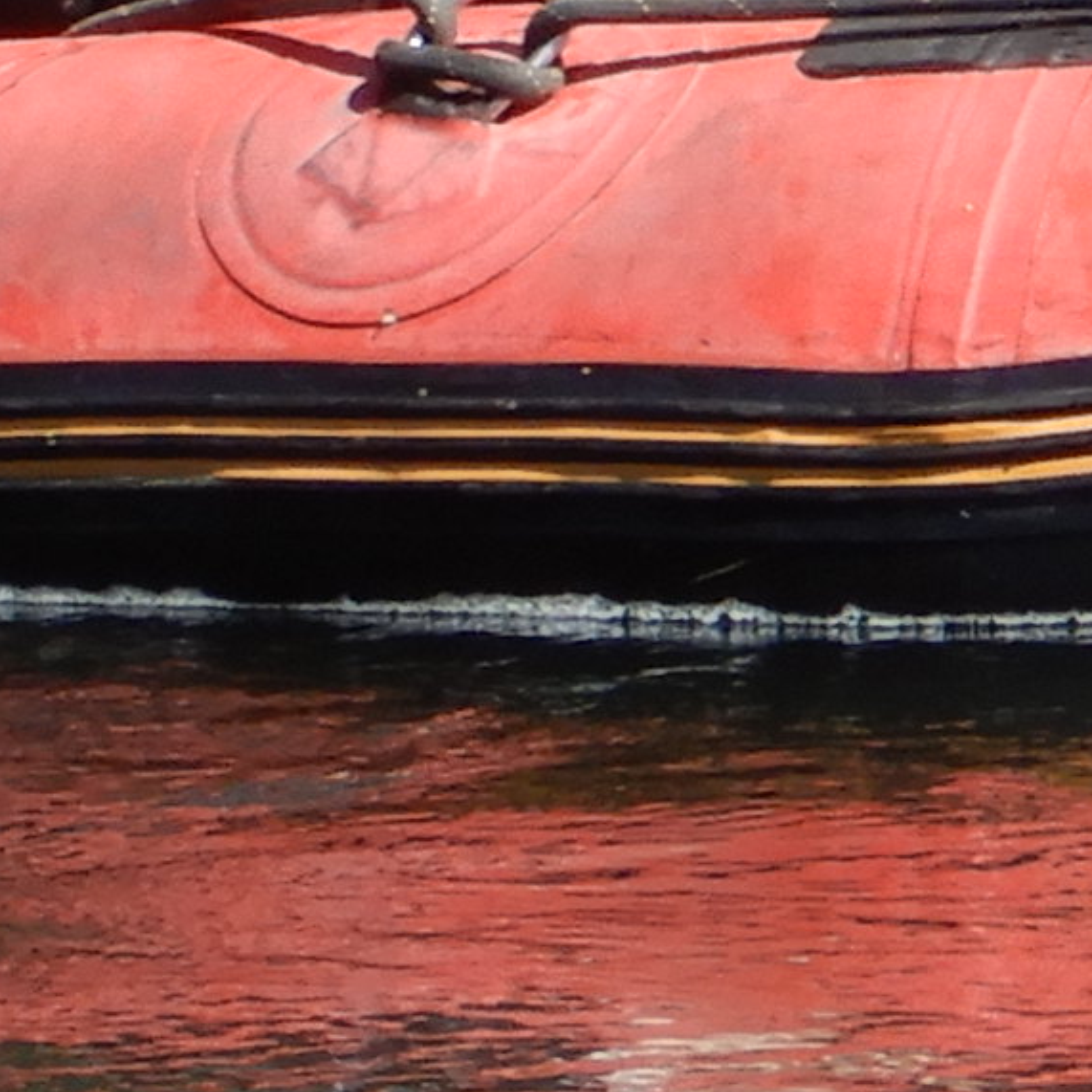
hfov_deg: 2.4
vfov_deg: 2.4
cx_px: 2213
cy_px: -1012
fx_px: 25697
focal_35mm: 720
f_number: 4.8
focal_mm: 18.1
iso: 125
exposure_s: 1/500
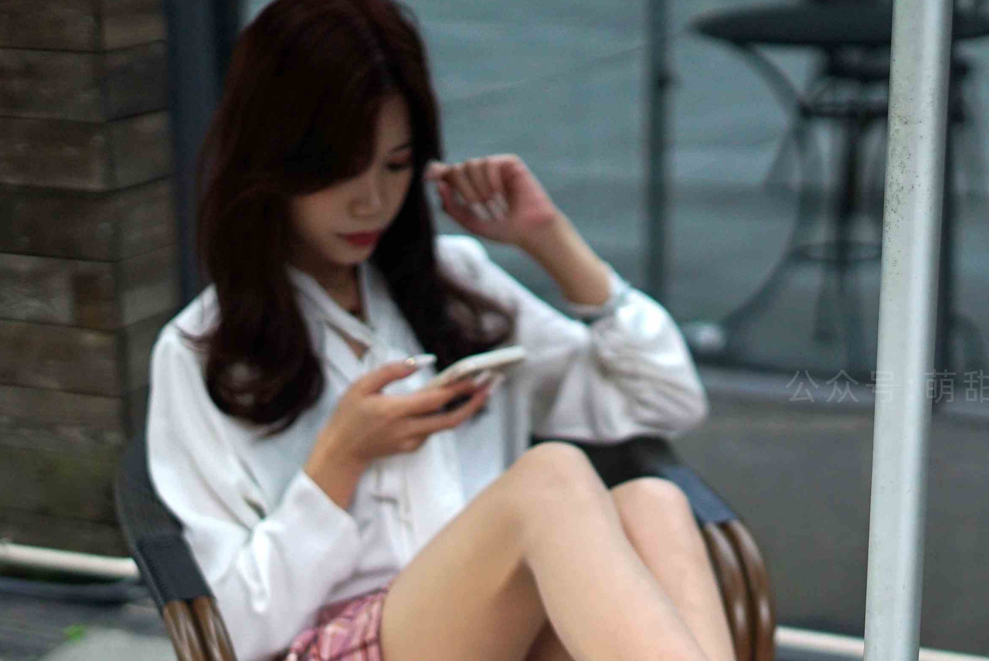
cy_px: 535
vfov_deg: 14.9
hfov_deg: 22.3
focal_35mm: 91
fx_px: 2501
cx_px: 634
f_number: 1.8
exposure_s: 1/4000
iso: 800
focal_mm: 50
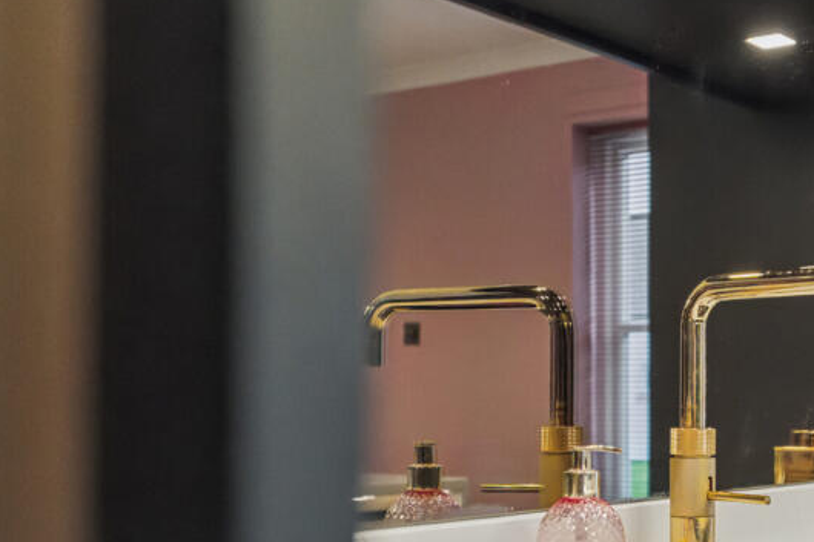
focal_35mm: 58
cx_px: 757
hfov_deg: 32.5
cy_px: 405
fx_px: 1311
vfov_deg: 23.1
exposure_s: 1/200
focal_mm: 20
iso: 1000
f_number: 2.8
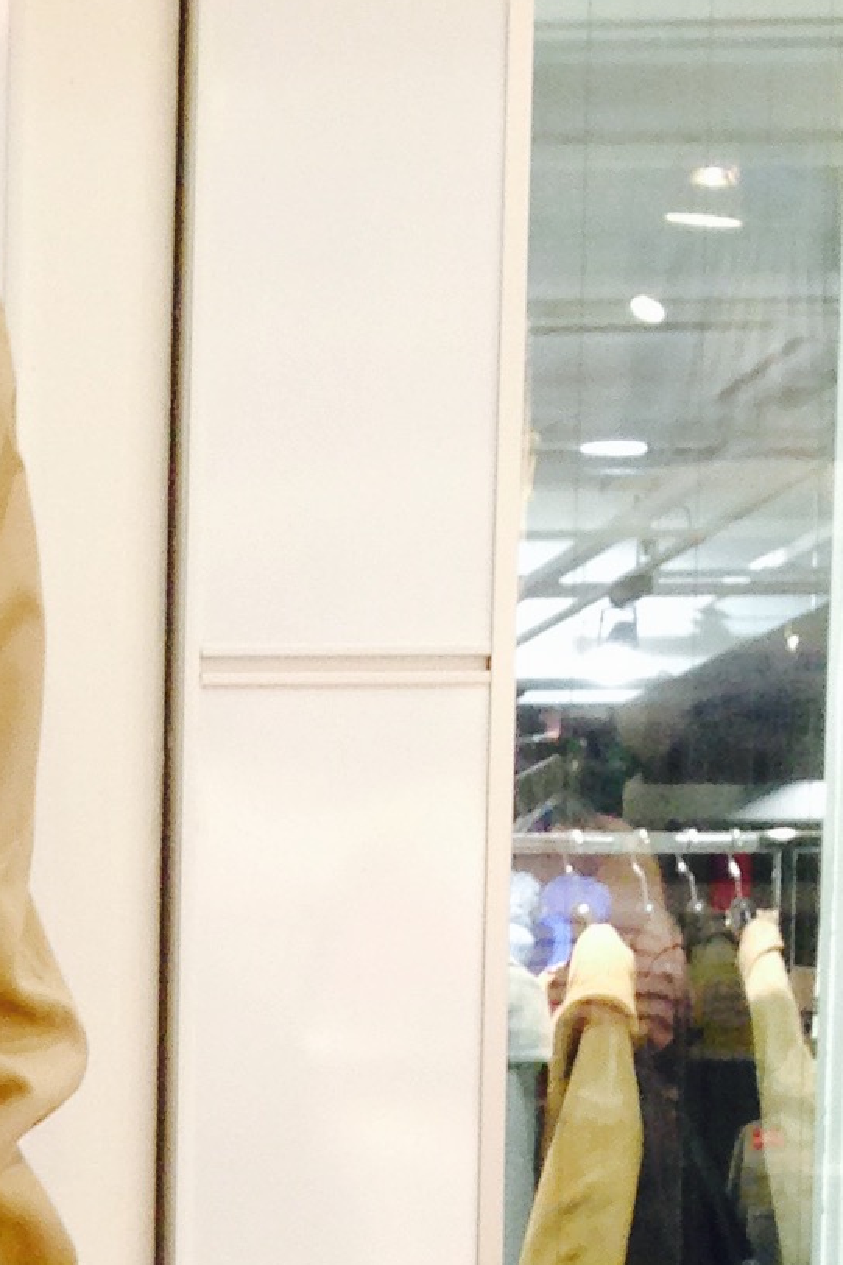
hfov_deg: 9.3
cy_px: 1549
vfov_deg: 14.4
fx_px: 4849
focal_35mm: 138
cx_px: -824
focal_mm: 4.12
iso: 100
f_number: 2.4
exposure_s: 1/20
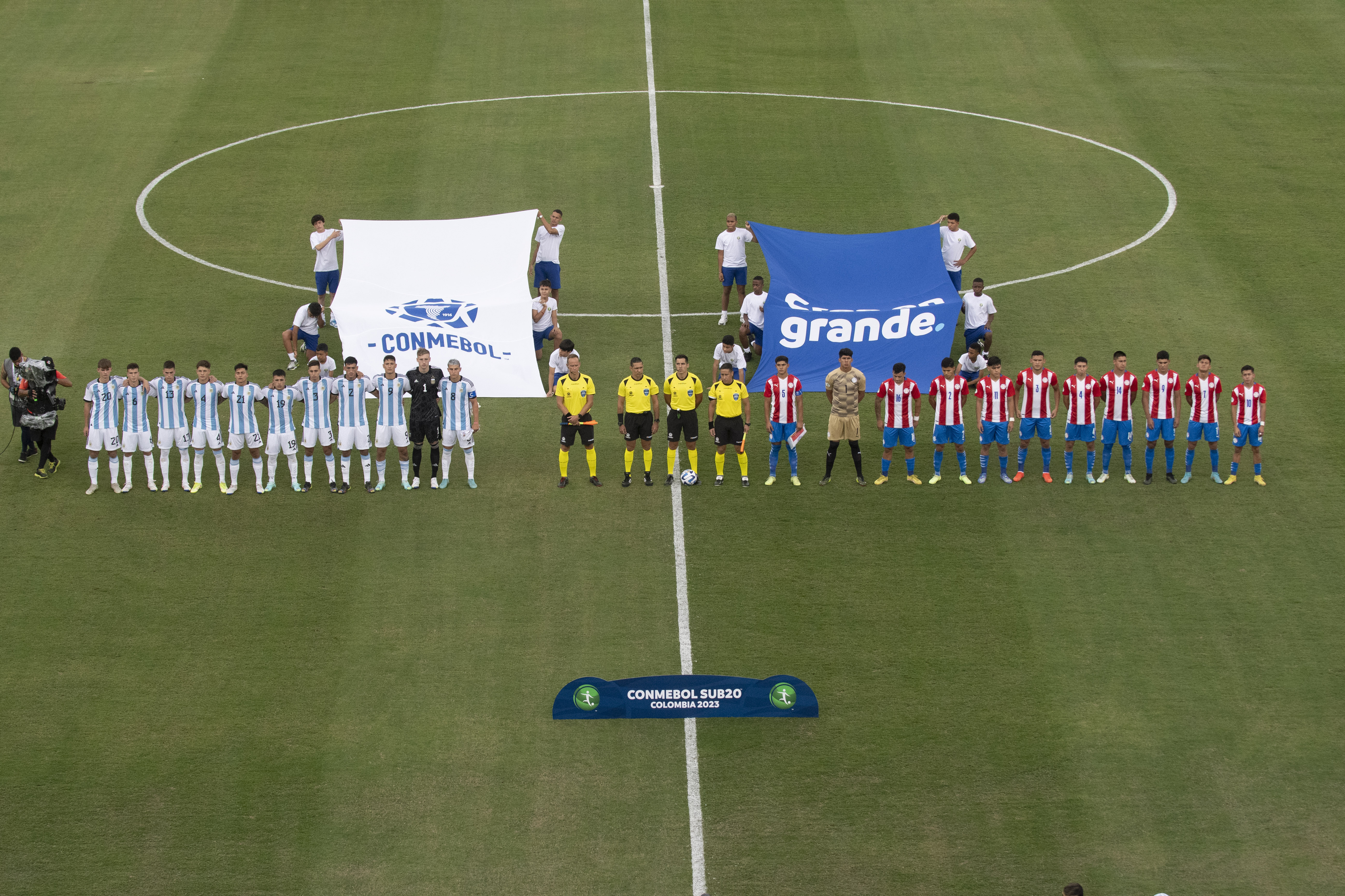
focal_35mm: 105
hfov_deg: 19.5
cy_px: 448
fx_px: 3923
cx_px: 672
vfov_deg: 13.0
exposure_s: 1/4000
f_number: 4
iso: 1600
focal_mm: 70
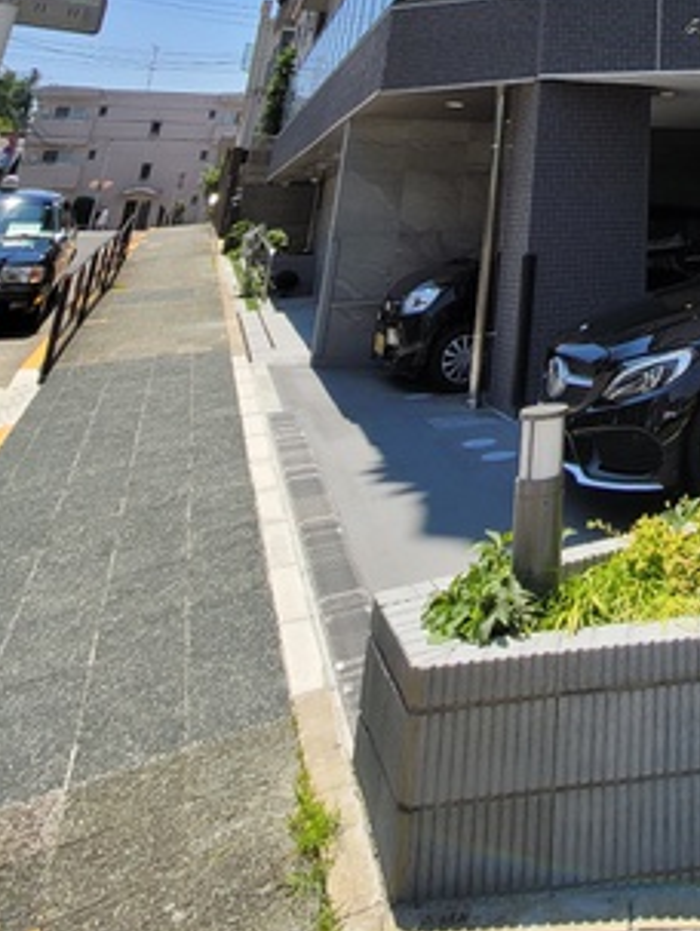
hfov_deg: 37.8
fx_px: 807
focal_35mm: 30
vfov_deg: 43.9
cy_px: -123
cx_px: 797
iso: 64
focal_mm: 2.2
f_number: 2.2
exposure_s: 1/1580
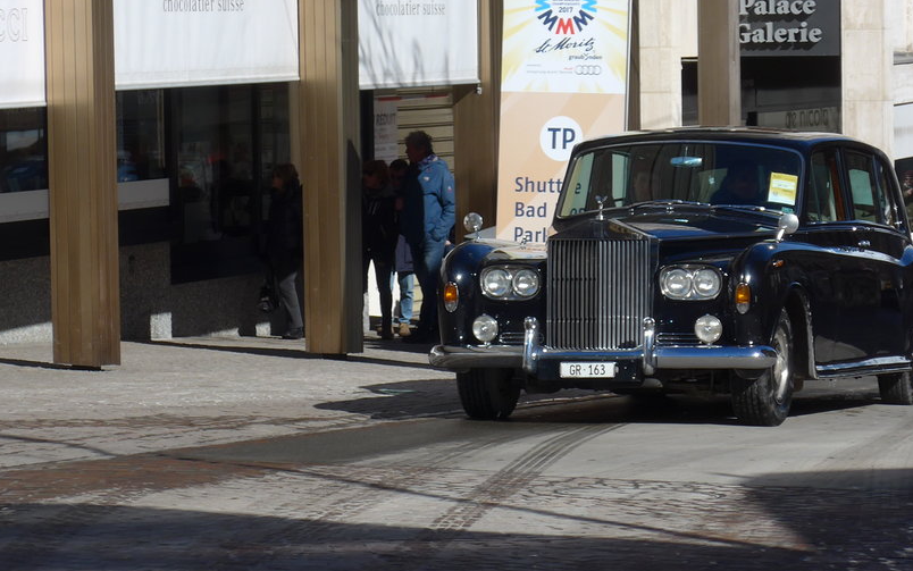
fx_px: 4604
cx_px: 481
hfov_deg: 11.3
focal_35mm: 185
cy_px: 218
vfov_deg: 7.1
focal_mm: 22.9
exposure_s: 1/800
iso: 80
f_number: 5
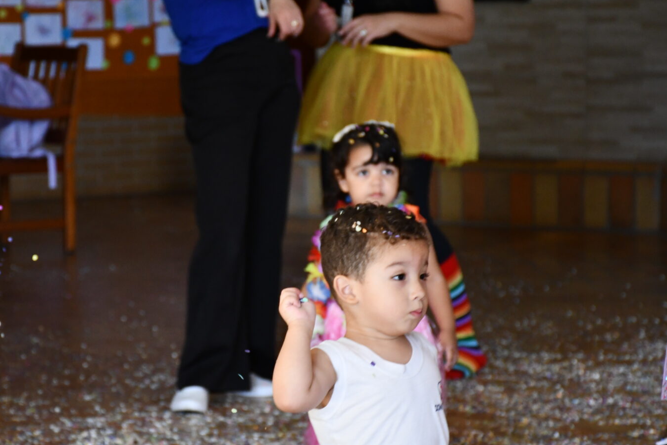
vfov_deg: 7.6
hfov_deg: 11.4
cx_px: 245
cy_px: 265
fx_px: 3353
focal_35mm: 181
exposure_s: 1/250
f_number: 5.3
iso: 1800
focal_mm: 85
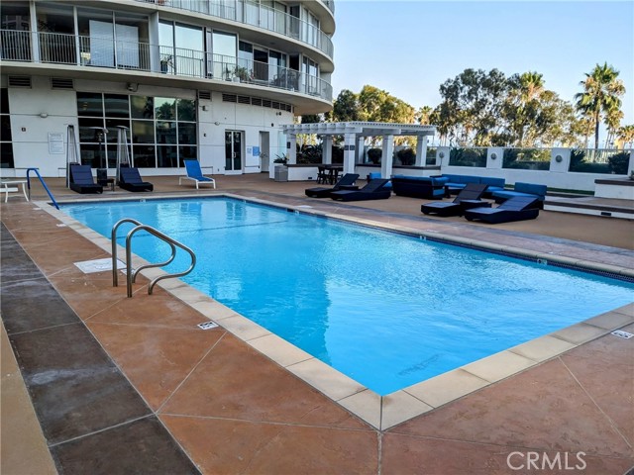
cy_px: 238
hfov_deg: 65.3
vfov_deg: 51.4
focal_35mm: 27
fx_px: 495
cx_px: 317
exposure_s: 1/1949
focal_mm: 4.38
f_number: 1.73
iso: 60
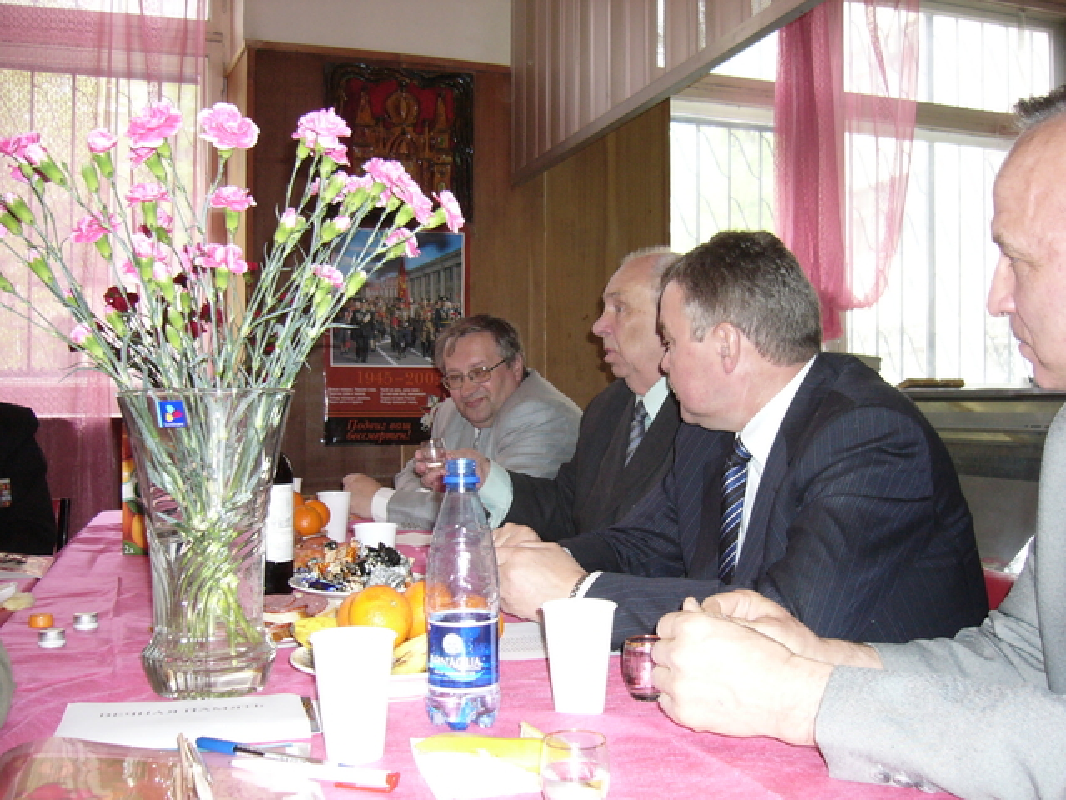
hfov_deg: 52.6
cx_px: 533
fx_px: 1078
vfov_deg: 40.7
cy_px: 400
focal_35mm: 35
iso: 200
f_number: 2.8
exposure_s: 1/60
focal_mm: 5.8
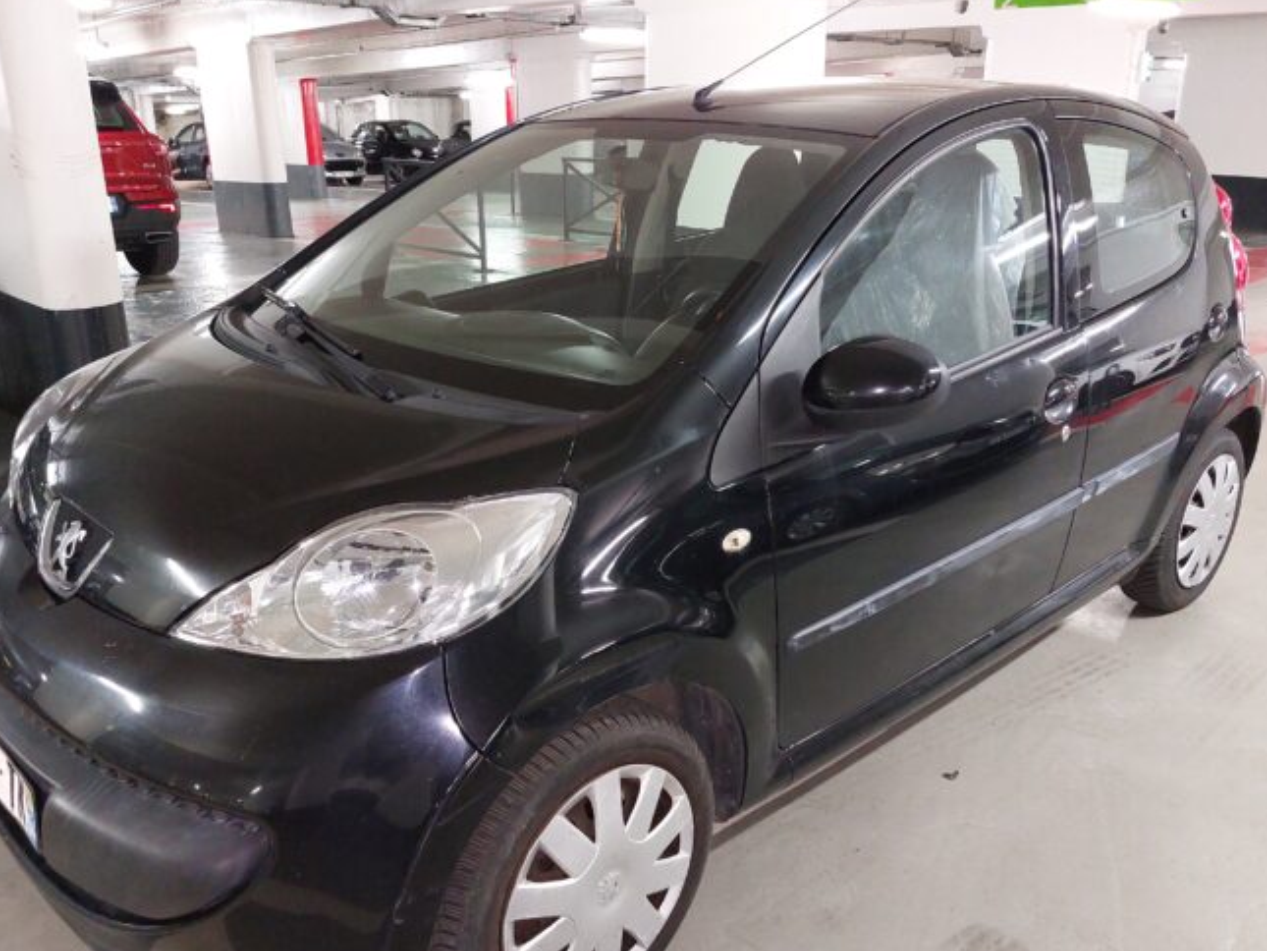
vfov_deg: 45.4
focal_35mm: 31
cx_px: 621
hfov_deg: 58.3
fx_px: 1135
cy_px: 534
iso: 400
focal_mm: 5.23
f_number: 1.8
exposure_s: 1/25
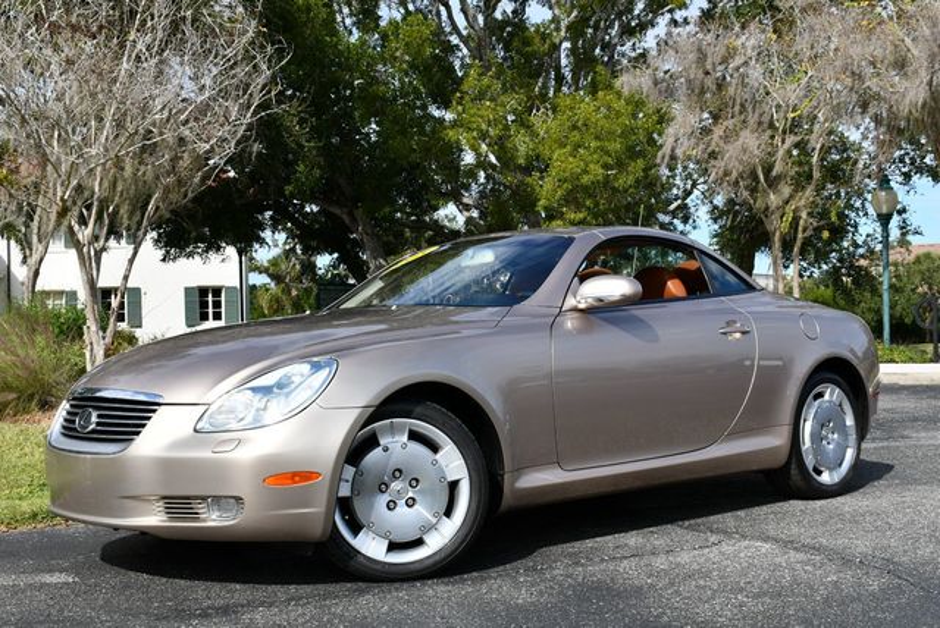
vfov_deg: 28.1
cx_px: 470
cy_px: 314
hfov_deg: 41.1
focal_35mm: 48
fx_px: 1254
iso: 100
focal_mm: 24
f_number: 9
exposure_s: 1/320
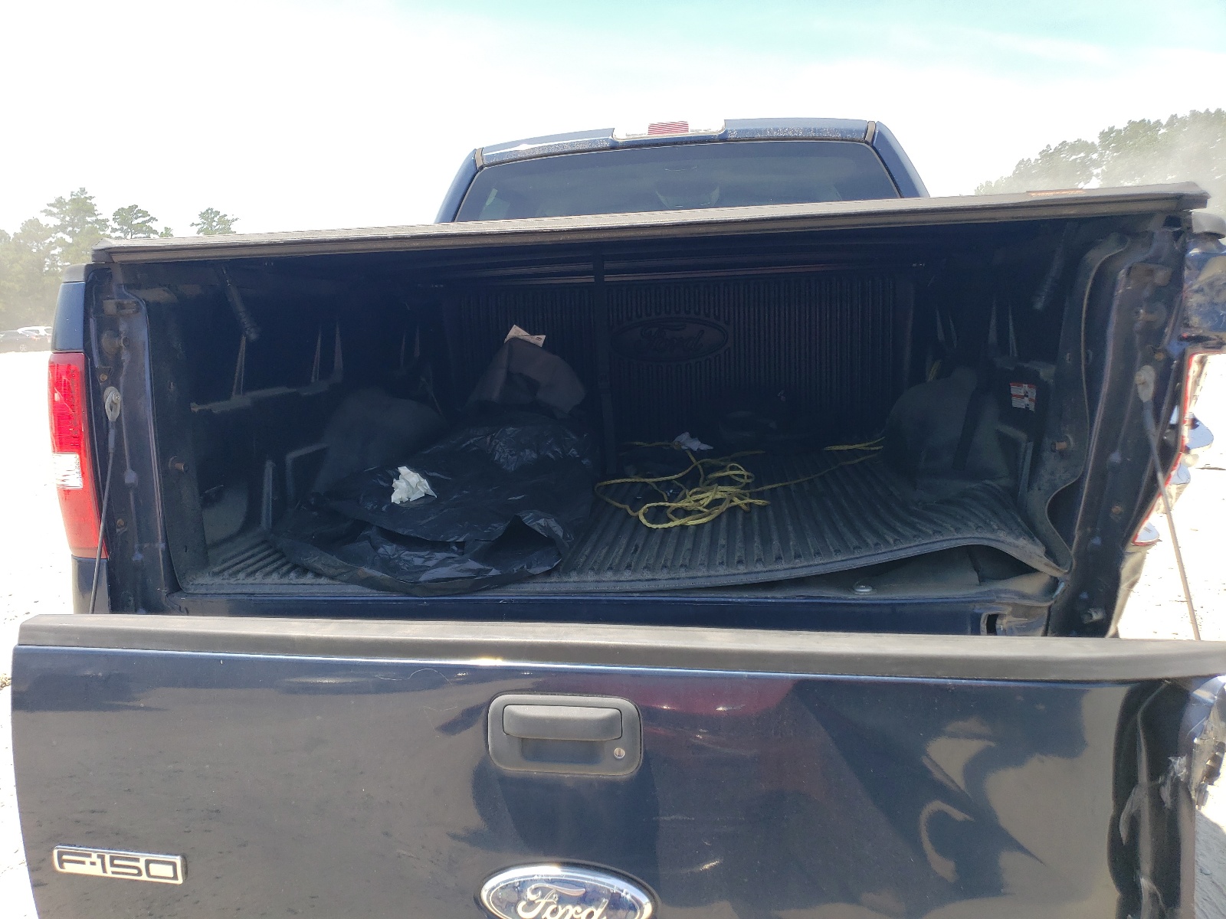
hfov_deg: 67.3
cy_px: 460
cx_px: 613
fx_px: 921
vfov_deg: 53.1
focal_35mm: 26
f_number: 1.5
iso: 50
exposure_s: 1/1111
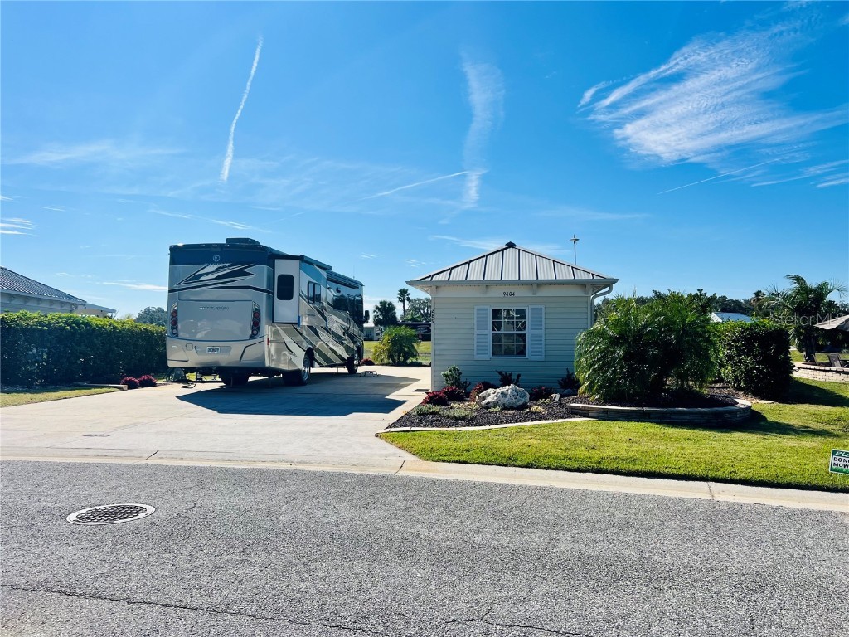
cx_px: 424
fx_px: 638
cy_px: 318
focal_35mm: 26
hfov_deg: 67.3
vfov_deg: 53.1
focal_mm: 5.7
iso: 50
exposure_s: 1/8000
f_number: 1.5
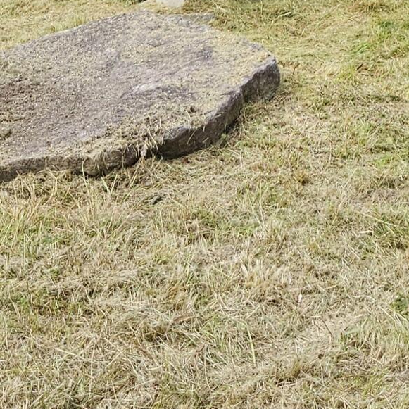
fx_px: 1404
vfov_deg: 14.9
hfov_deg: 15.9
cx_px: 503
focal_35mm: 105
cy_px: -272
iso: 64
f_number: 1.8
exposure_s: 1/719
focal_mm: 5.4
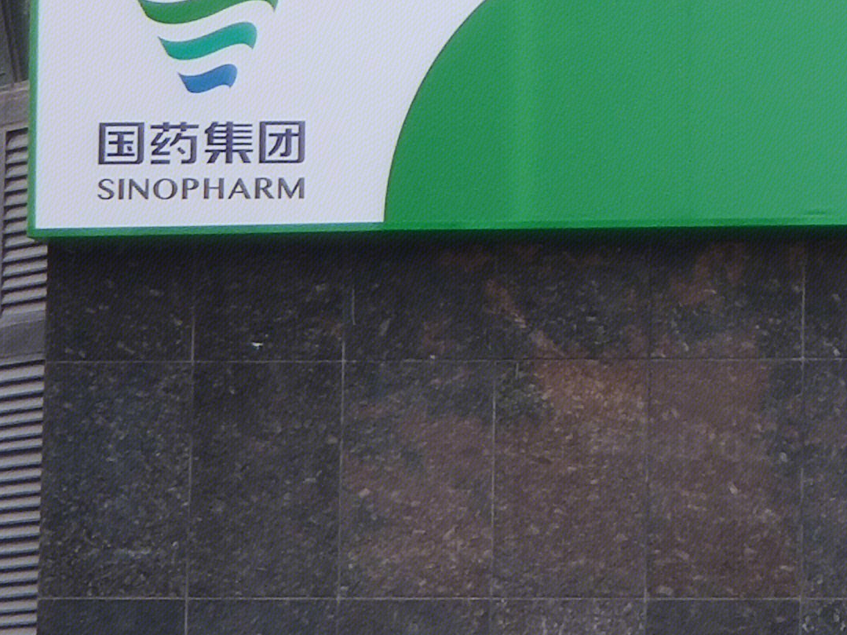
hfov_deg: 7.1
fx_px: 6801
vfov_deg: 5.3
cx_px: 818
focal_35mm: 278
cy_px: -221
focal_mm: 6.22
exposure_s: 1/50
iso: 197
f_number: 2.2
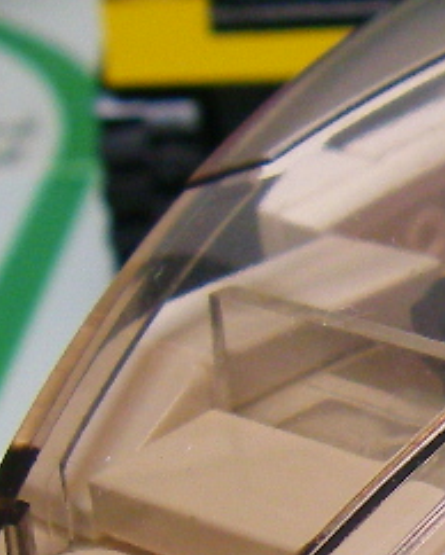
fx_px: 2581
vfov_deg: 12.2
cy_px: 461
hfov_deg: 9.4
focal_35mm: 157
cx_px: 759
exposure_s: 1/13
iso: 200
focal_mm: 6.3
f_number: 3.3
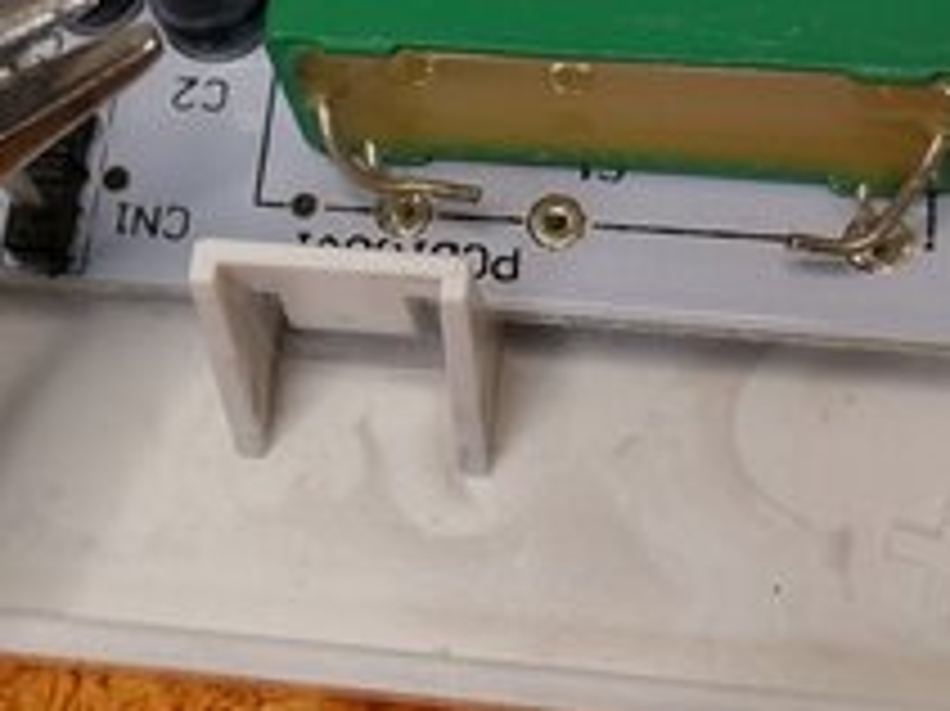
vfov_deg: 19.9
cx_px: 360
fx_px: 2002
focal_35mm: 73
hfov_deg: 26.6
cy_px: 126
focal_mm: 4
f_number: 1.8
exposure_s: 1/50
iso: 50
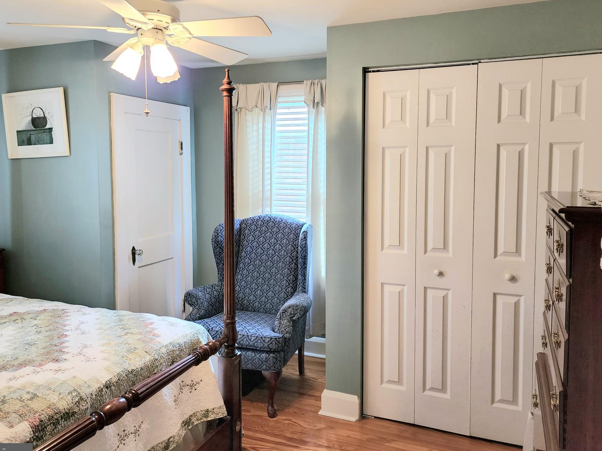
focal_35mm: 28
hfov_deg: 63.4
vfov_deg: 49.6
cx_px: 310
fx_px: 487
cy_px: 198
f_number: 1.8
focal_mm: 6.4
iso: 400
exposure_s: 1/120
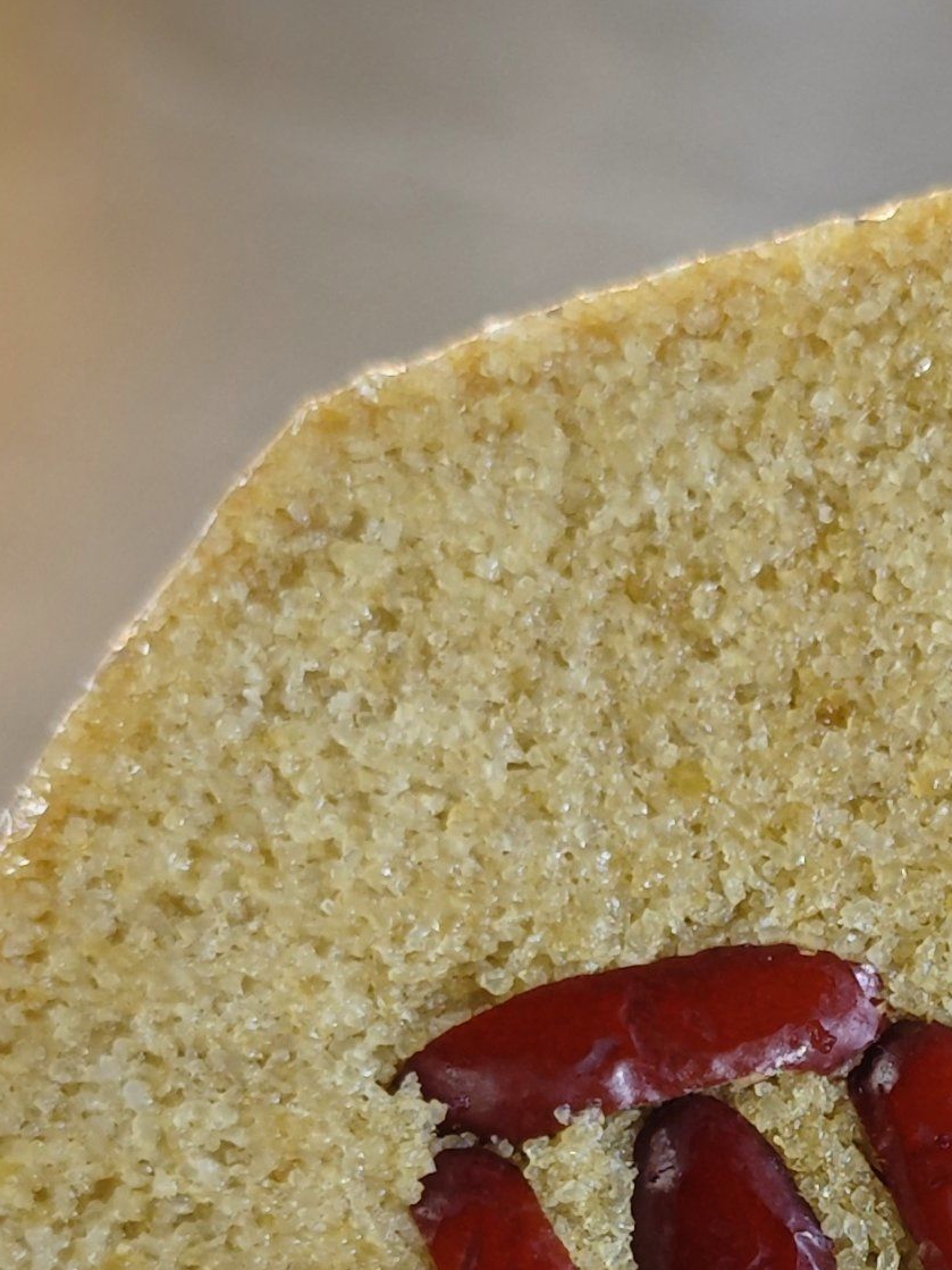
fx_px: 4474
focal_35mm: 122
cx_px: 1118
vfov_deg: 15.8
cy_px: 1297
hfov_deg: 11.9
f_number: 0.95
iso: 640
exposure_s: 1/100
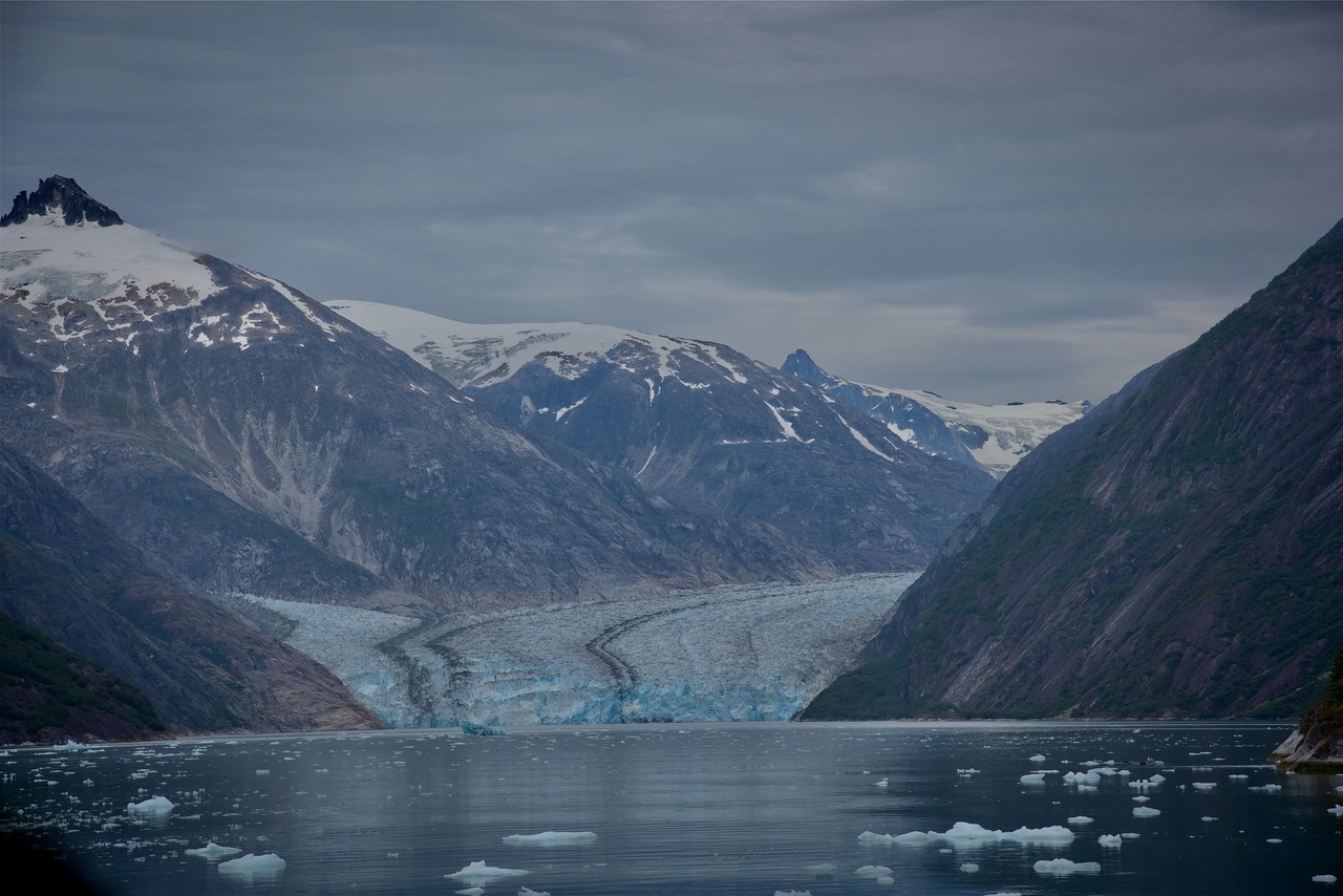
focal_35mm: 105
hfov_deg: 19.5
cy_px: 448
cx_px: 672
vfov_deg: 13.0
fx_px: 3918
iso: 100
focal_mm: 105
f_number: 9
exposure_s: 1/320
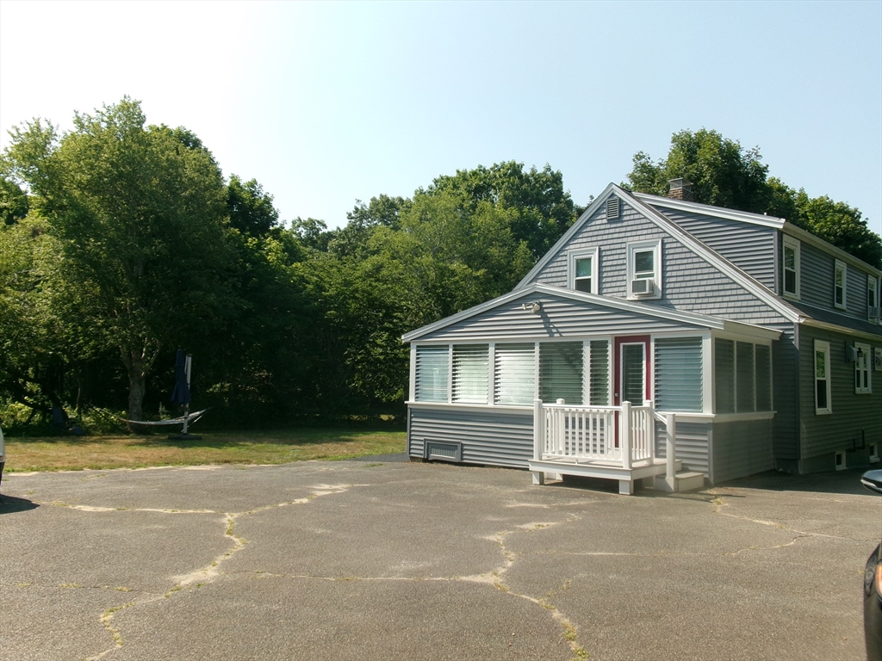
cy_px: 330
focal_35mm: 28
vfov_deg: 49.7
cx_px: 441
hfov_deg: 63.4
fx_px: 713
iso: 100
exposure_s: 1/100
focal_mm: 5.1
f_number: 10.8
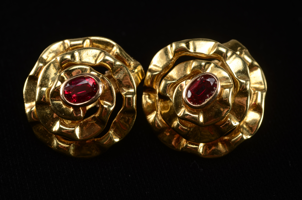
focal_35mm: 90
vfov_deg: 15.1
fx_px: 753
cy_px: 100
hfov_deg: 22.7
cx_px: 151
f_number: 13
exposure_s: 1/80
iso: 100
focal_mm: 60
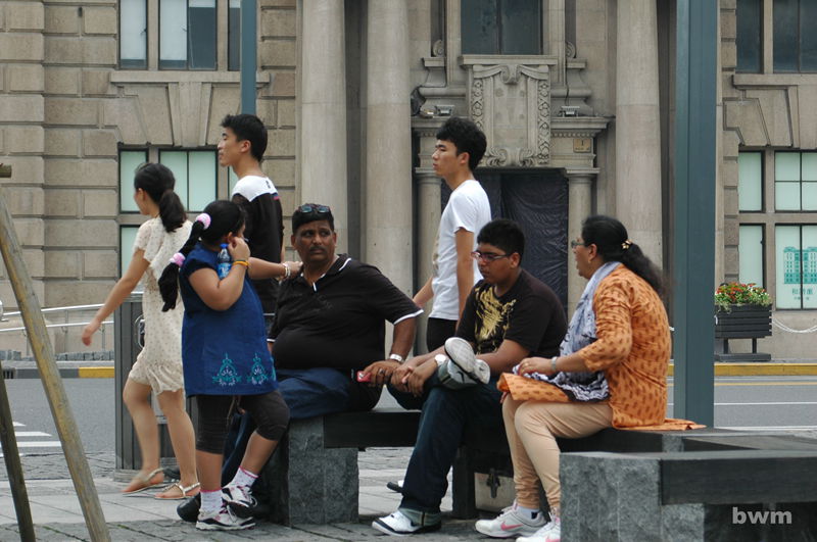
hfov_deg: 13.7
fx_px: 3399
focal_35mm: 150
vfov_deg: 9.1
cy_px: 271
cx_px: 408
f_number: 8
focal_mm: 100
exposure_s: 1/125
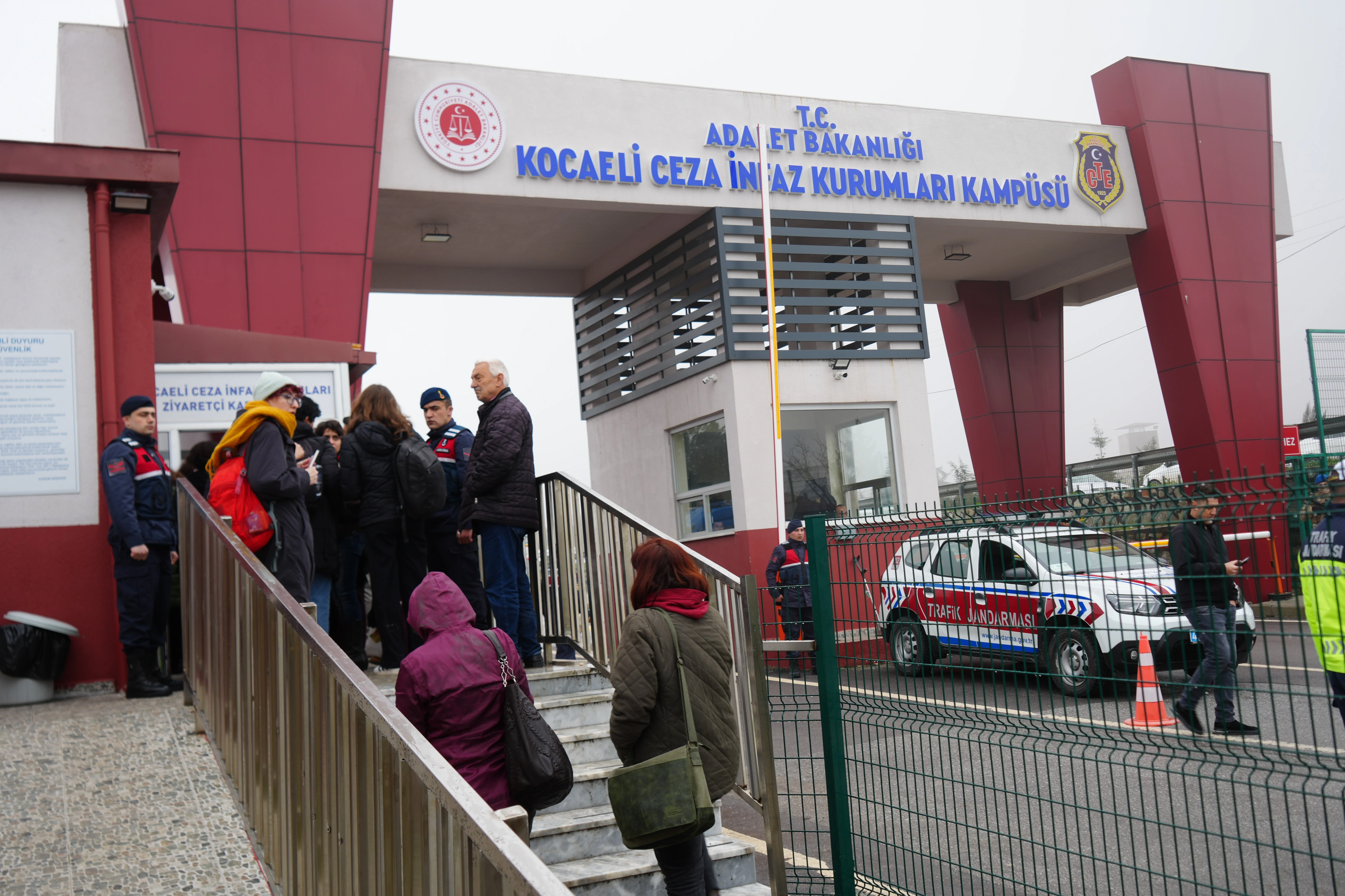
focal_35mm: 34
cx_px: 672
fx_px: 1270
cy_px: 448
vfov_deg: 38.9
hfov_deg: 55.8
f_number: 5
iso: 100
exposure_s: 1/80
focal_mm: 34
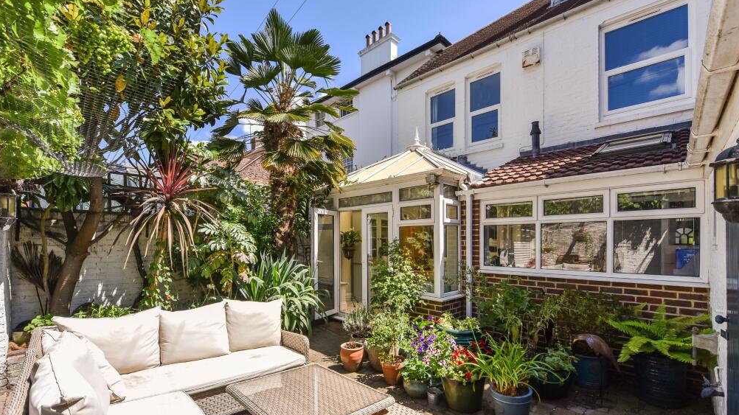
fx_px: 294
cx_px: 375
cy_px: 236
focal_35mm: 15
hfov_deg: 103.0
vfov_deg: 70.1
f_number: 9
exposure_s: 1/640
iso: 400
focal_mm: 14
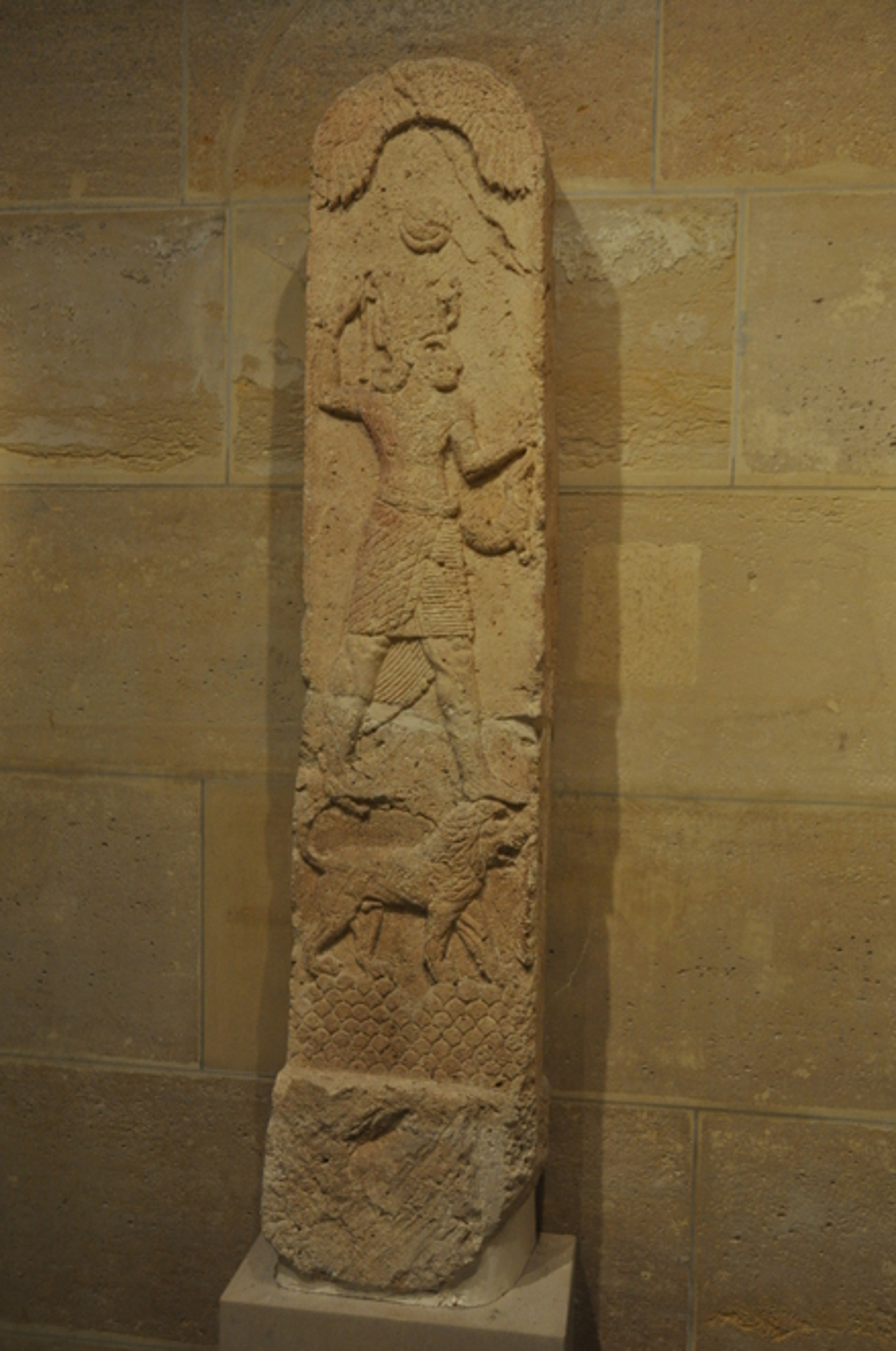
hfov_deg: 36.7
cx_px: 448
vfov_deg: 53.2
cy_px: 676
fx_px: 1349
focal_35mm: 36
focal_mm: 24
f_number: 3.8
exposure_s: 1/30
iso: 800
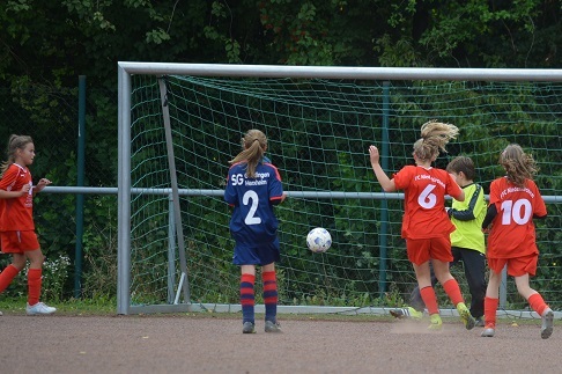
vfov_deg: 3.8
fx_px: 5614
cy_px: 187
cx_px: 281
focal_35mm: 360
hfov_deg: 5.7
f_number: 5.3
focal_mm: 240
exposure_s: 1/1000
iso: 450
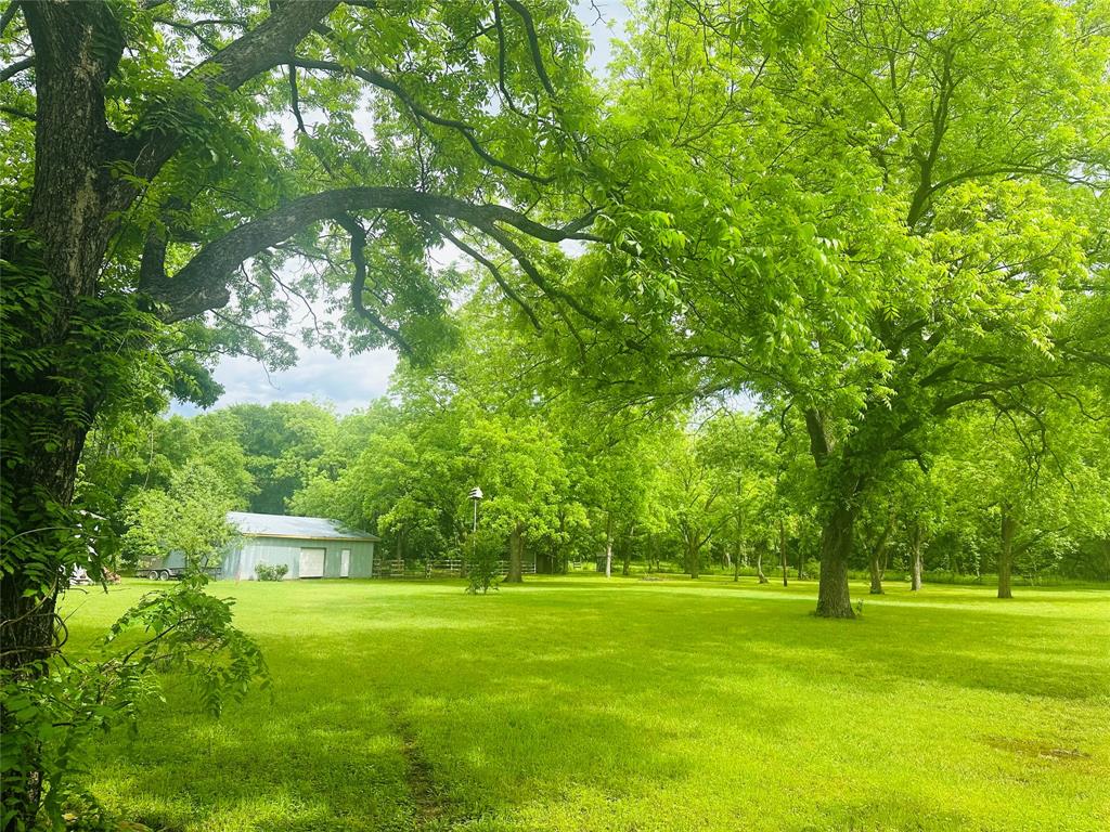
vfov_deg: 56.8
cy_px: 416
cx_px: 555
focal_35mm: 24
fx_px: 770
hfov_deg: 71.6
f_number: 1.78
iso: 80
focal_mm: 6.86
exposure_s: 1/1357
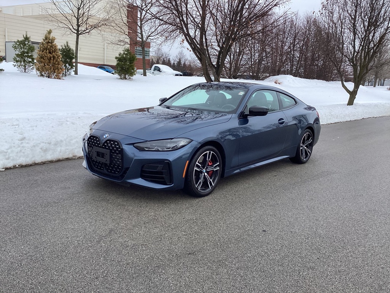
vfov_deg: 45.4
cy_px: 146
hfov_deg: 58.4
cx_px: 195
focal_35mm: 31
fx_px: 349
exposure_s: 1/970
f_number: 2.4
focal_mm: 3.3
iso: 25
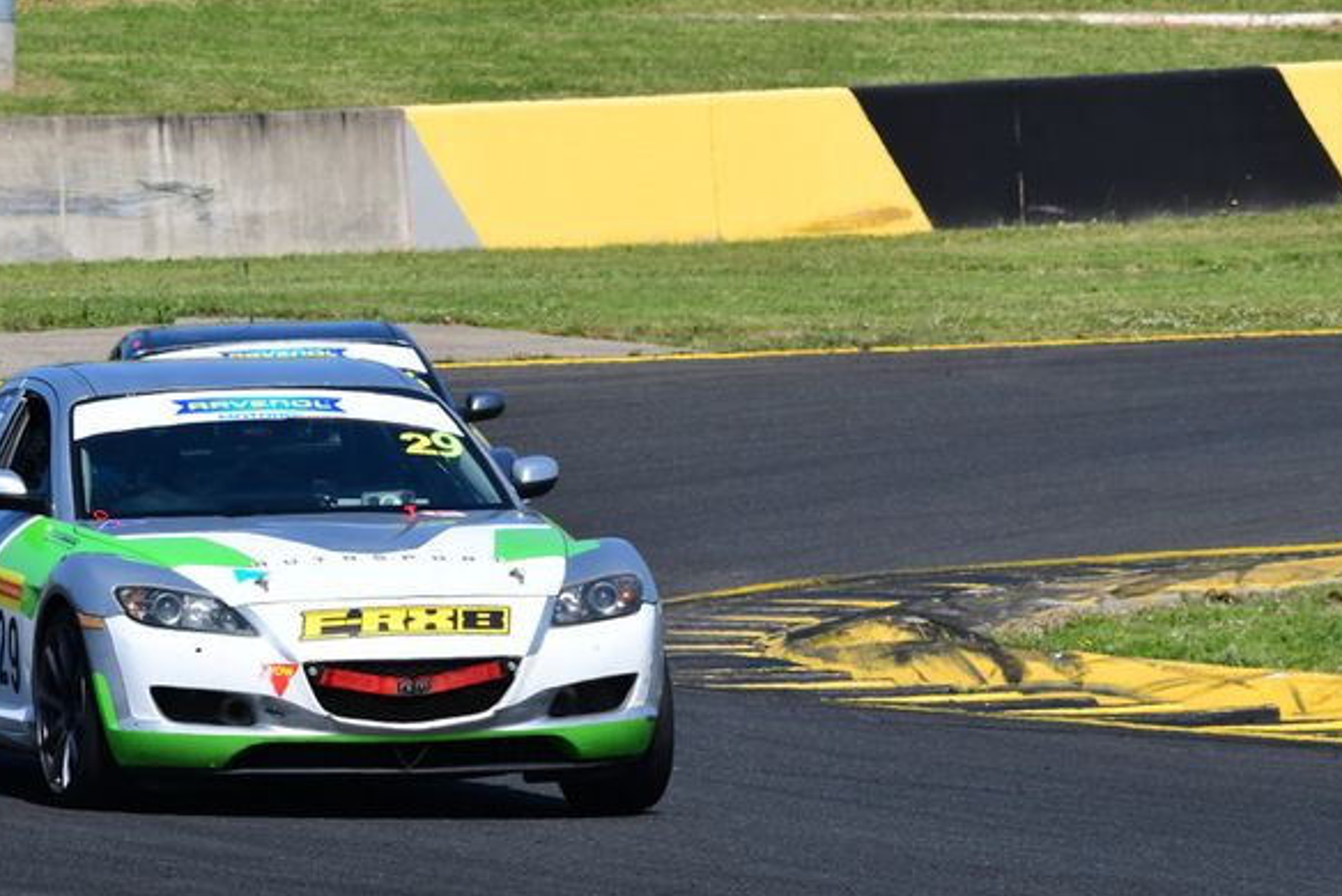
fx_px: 15328
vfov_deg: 3.3
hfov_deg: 5.0
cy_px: 388
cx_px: 526
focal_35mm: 411
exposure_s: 1/640
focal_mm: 200
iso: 400
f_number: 11
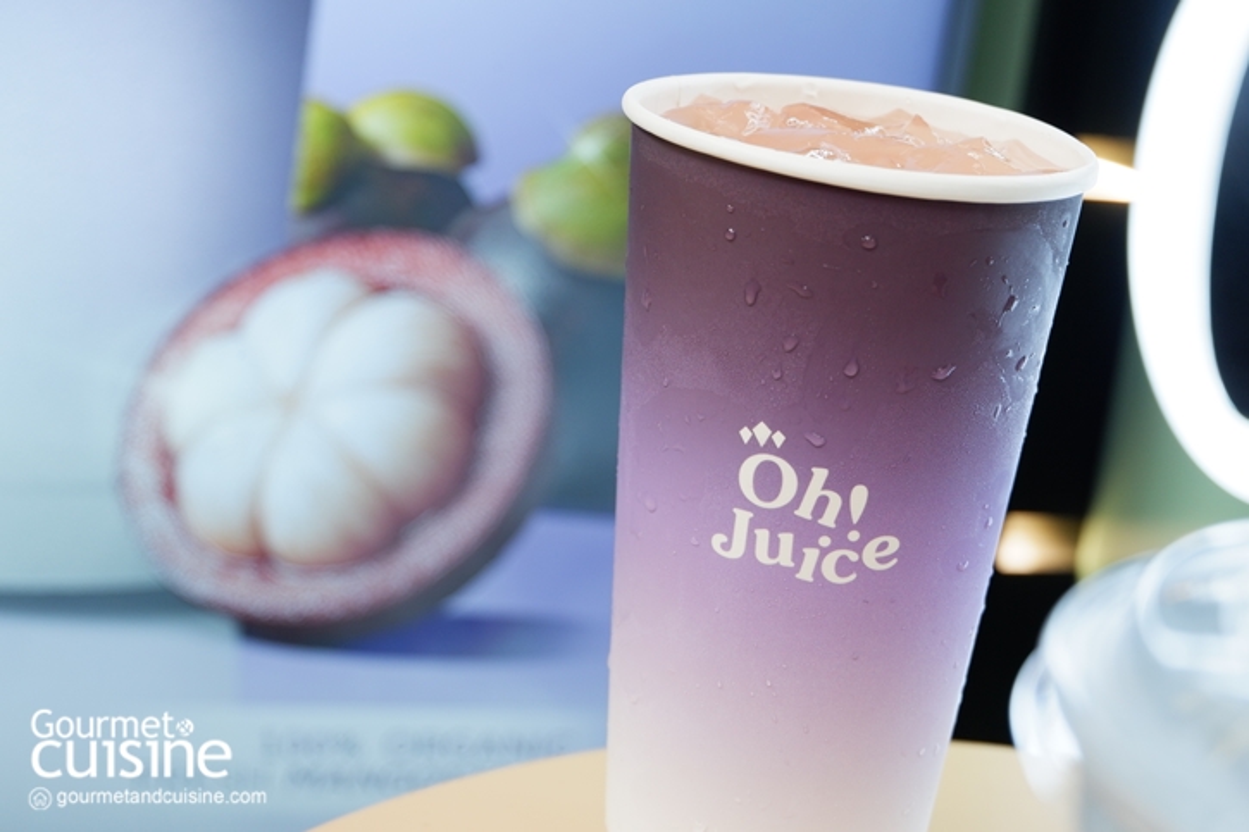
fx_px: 1977
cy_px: 416
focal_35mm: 57
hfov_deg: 35.1
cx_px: 624
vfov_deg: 23.8
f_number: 5.3
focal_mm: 38.7
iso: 640
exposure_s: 1/80
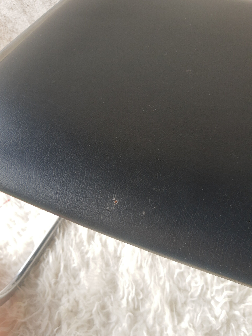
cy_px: 168
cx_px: 126
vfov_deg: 67.3
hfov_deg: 53.1
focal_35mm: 26
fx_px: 252
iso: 55
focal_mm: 3.95
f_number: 1.8
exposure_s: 1/100
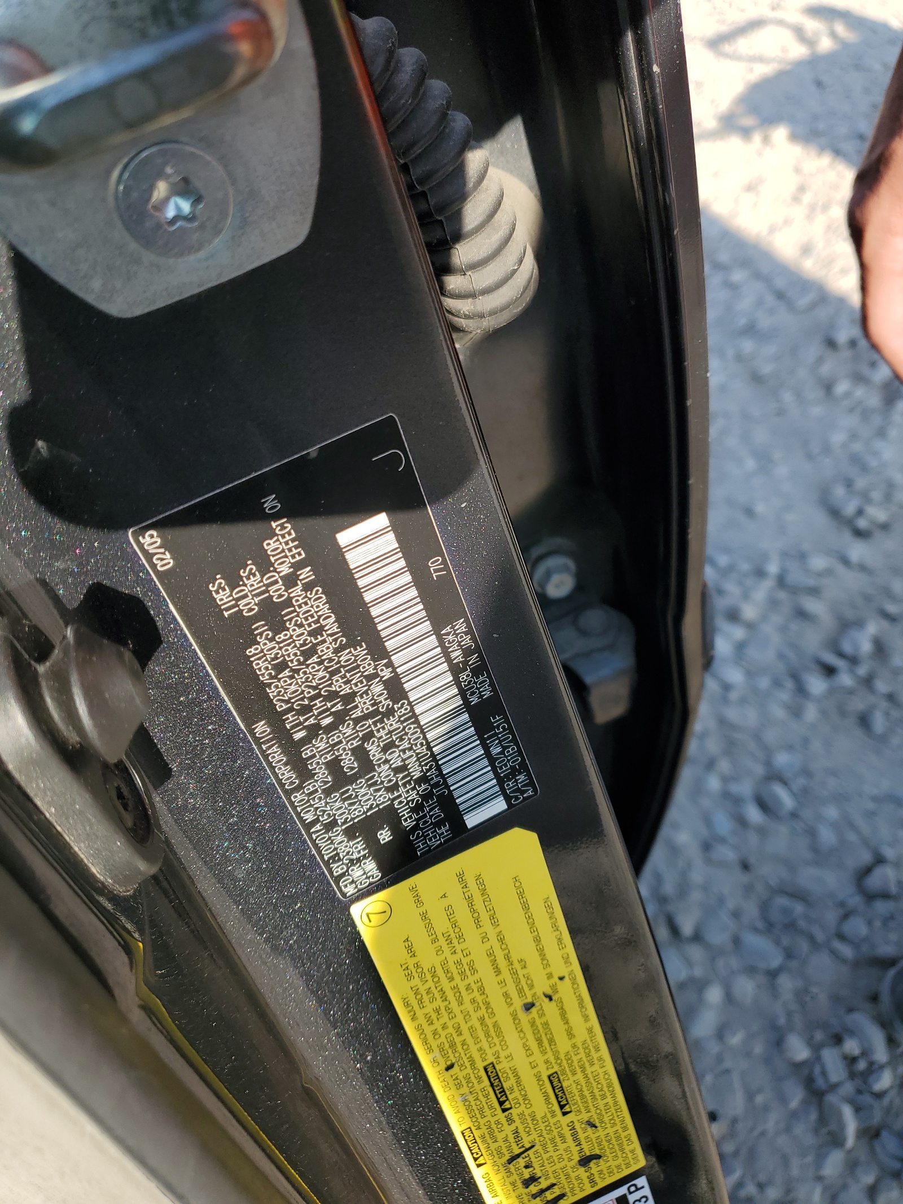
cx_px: 452
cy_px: 602
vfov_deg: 67.3
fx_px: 904
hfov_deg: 53.1
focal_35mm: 26
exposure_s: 1/1111
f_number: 1.5
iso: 50
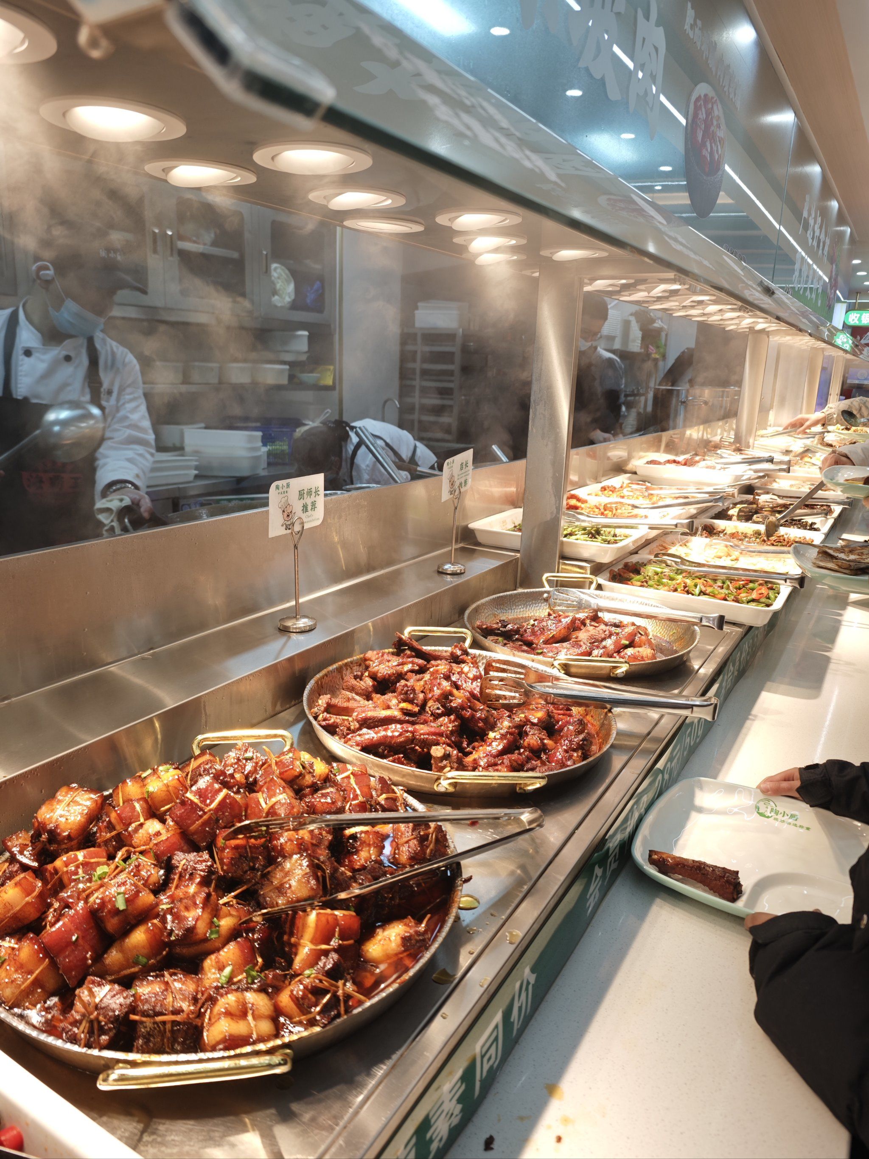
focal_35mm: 23
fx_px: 770
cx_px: 434
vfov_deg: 73.9
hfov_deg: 58.9
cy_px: 580
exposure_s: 1/100
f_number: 1.6
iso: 50
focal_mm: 6.55
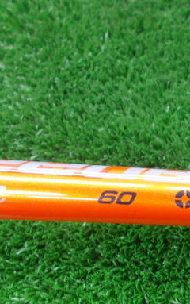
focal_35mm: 46
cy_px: 187
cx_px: 227
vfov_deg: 43.2
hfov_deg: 25.3
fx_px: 380
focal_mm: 4.6
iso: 200
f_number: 3.2
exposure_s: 1/13
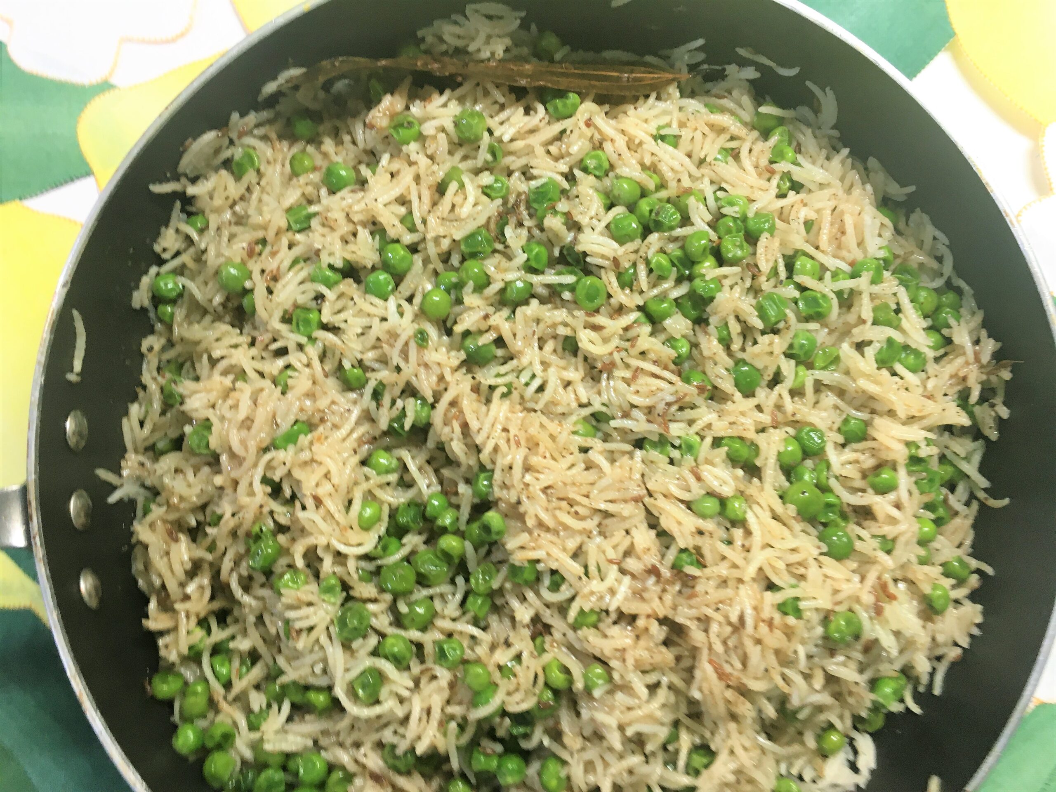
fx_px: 885
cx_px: 528
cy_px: 396
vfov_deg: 48.2
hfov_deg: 61.7
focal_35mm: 29
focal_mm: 4.15
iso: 80
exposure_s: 1/33
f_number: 2.2
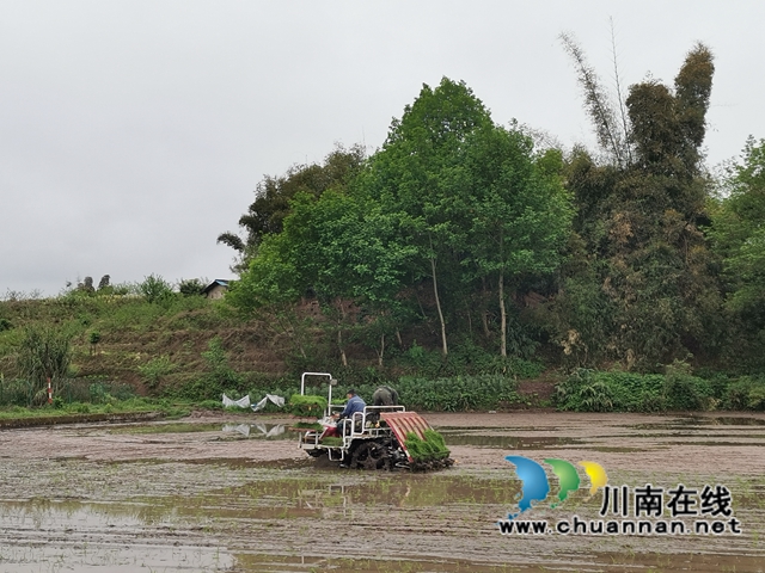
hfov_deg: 36.8
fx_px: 1149
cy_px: 286
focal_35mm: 52
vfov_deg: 28.0
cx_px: 382
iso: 50
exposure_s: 1/450
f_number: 1.8
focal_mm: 4.75
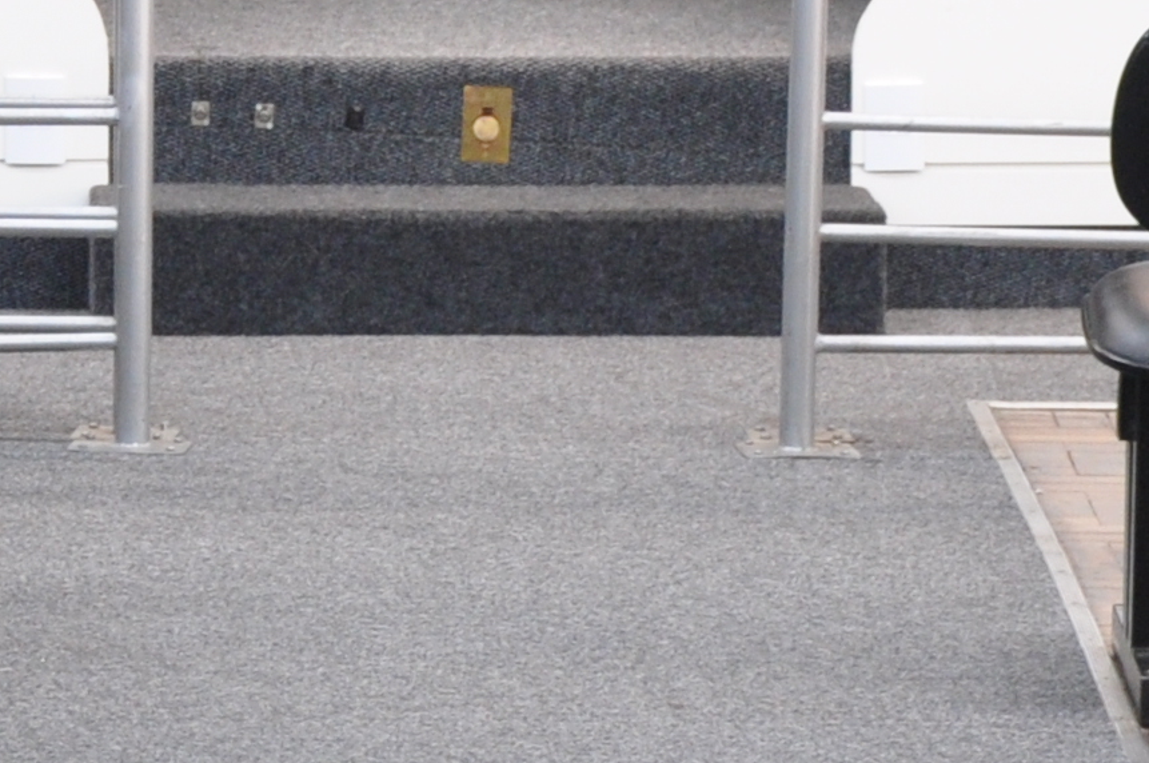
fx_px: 8336
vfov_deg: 5.2
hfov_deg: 7.9
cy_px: 392
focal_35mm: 261
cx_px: 105
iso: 640
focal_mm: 35
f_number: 4.5
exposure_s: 1/20
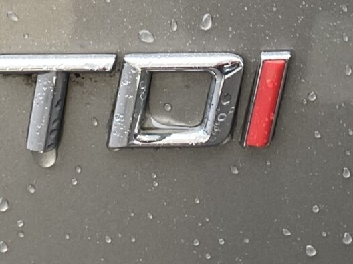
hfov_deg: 15.5
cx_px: 279
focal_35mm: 126
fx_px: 1285
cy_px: -41
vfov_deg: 11.6
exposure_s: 1/121
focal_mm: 4.25
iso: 100
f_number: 1.8
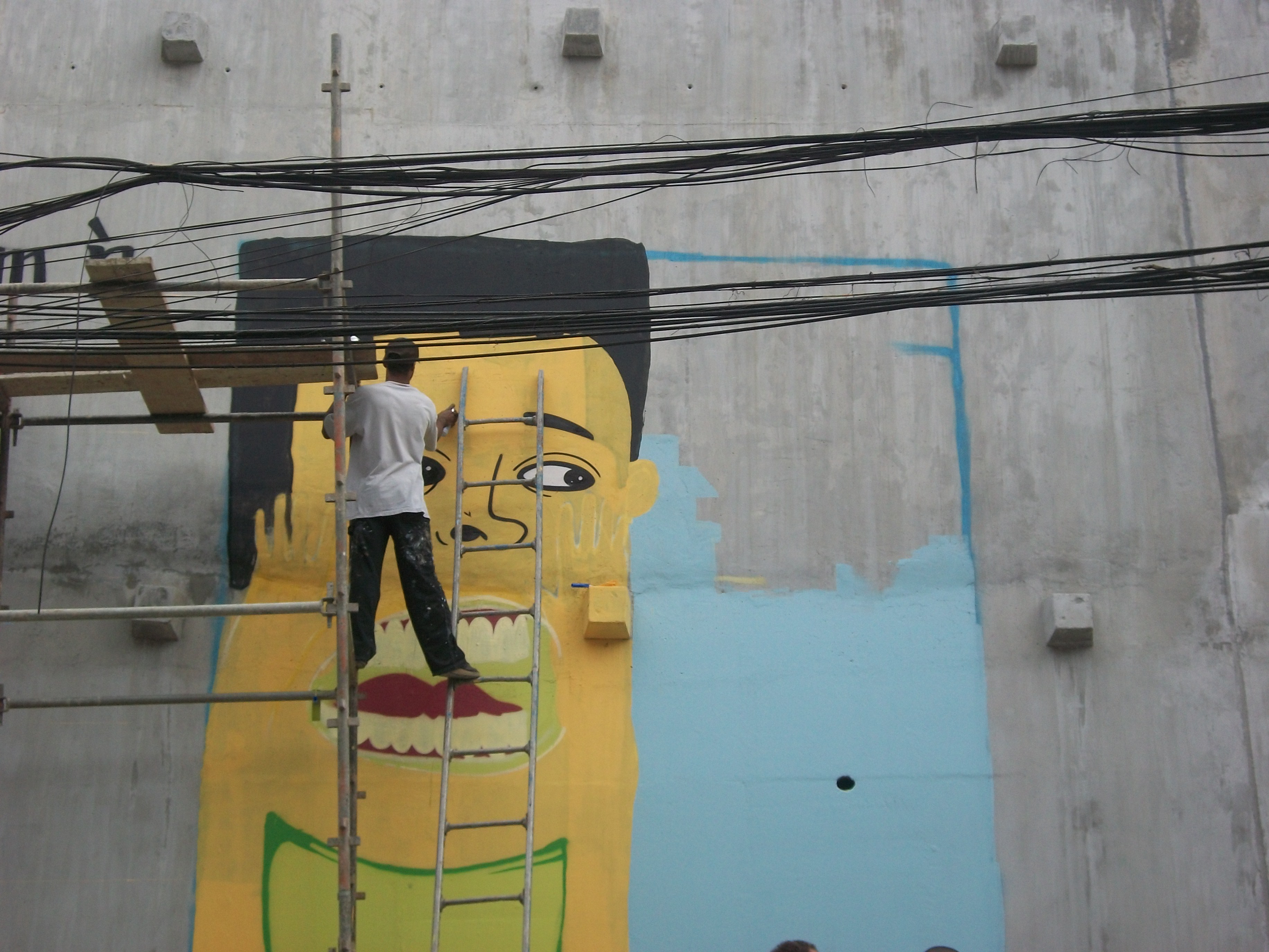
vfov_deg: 23.7
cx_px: 634
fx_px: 2273
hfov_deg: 31.2
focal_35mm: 62
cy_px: 476
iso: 80
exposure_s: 1/160
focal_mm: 11
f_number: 4.1
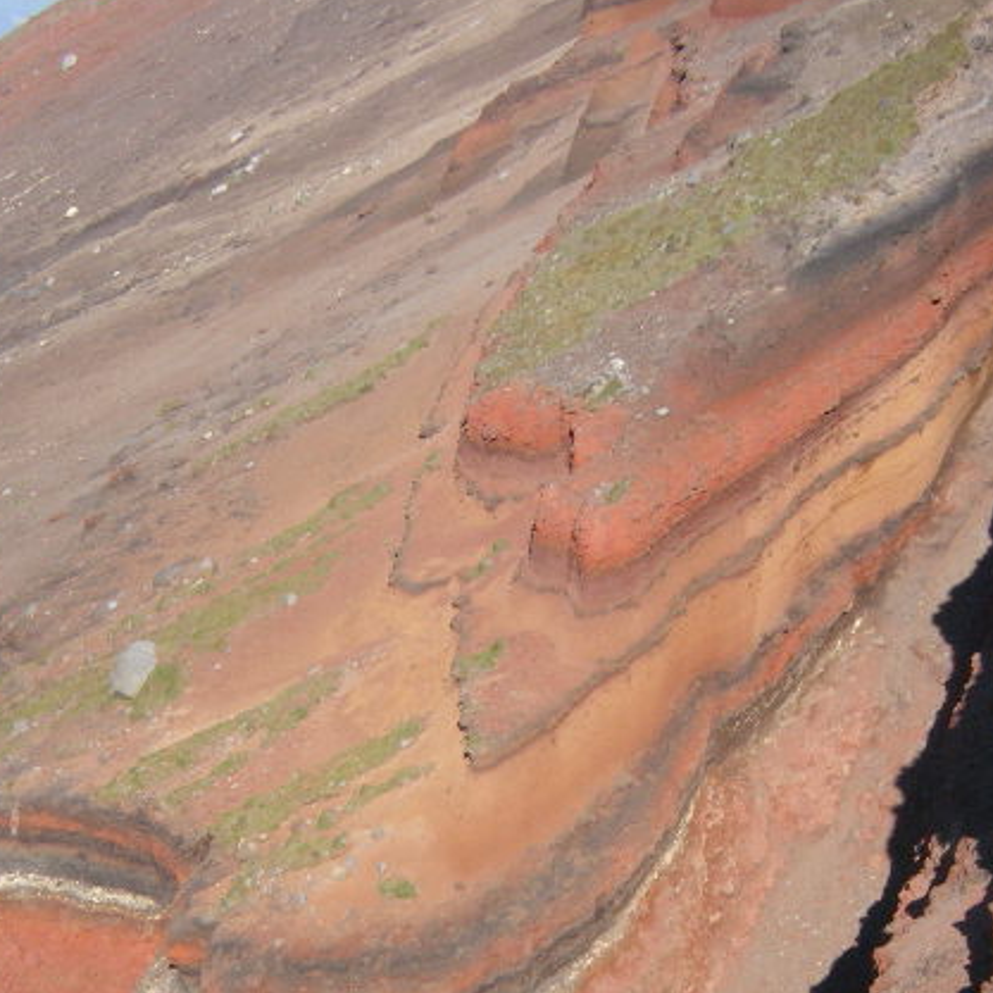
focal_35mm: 129
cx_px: 460
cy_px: 557
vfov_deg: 13.5
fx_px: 4187
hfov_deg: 13.5
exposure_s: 1/125
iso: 100
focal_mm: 14.7
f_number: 3.8
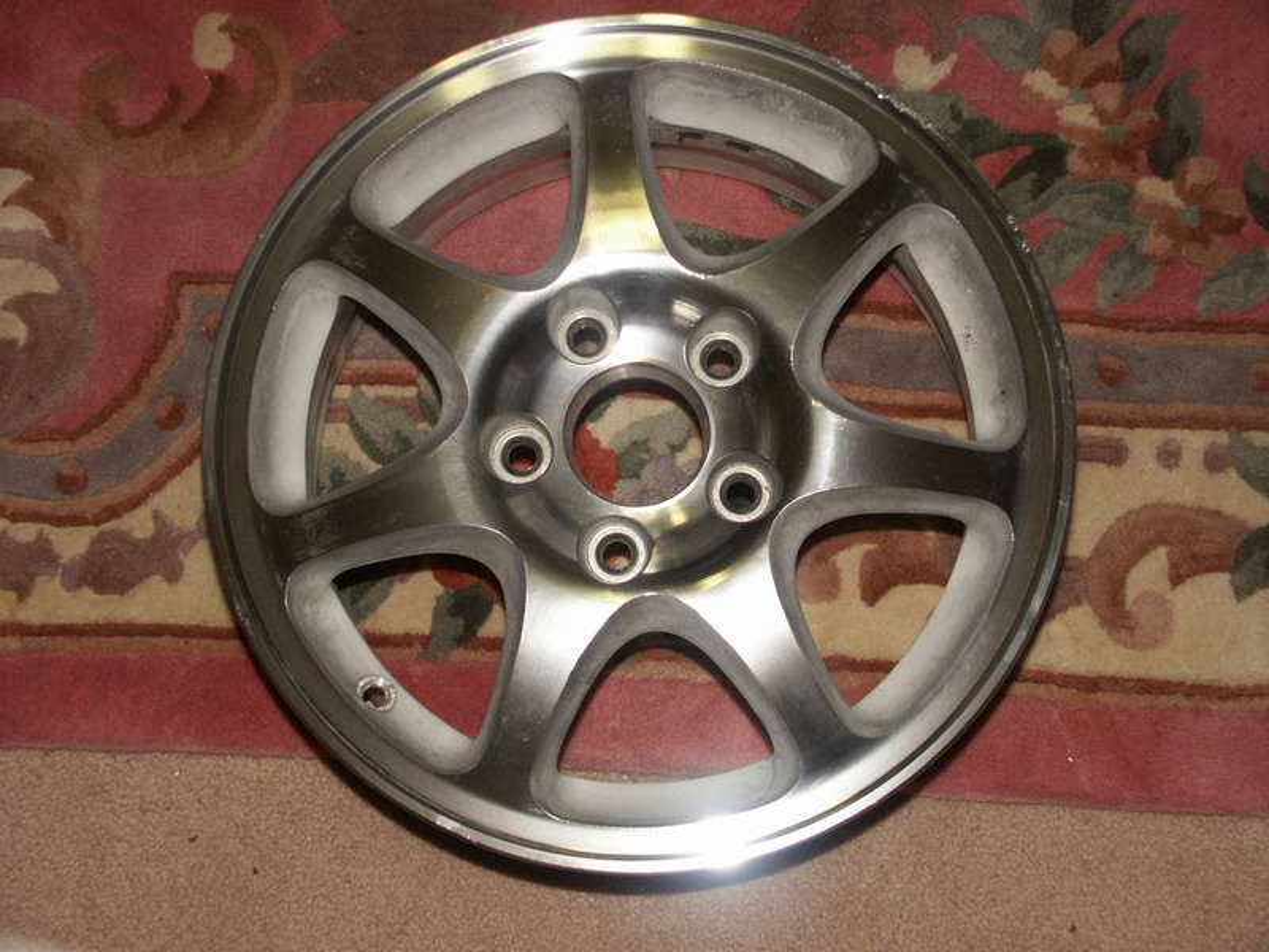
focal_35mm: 64
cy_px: 476
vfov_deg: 22.9
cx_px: 634
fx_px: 2346
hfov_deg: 30.3
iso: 200
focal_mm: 16.02
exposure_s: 1/60
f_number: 3.5
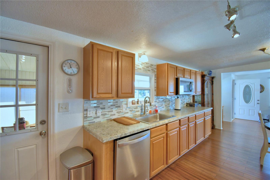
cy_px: 90
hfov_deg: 100.4
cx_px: 135
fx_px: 112
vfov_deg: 77.3
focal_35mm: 15
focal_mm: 10
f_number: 4.5
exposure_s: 1/50
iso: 400
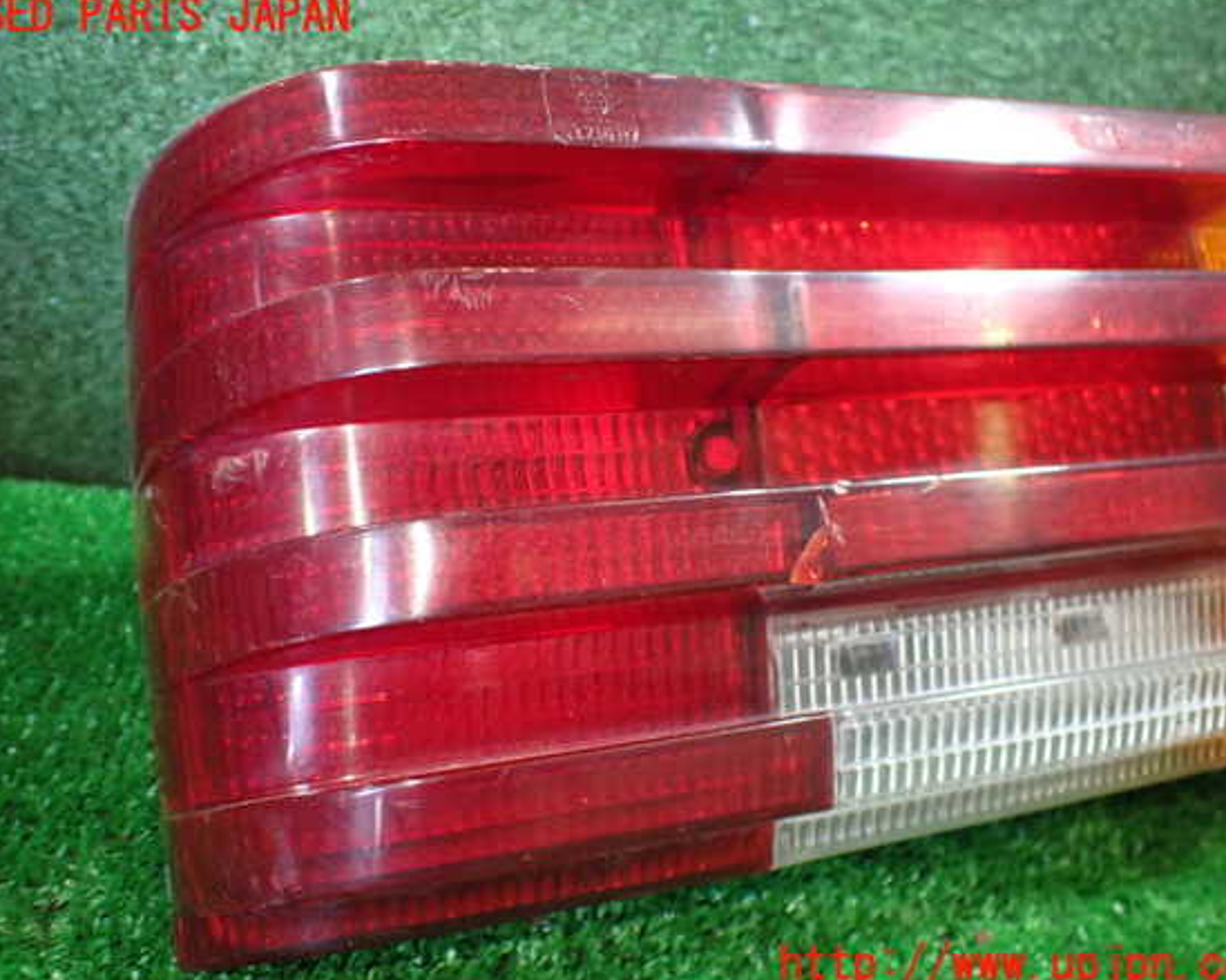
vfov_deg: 45.8
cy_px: 491
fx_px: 1161
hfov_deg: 55.7
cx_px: 614
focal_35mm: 32
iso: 800
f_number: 2.3
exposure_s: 1/80
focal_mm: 5.4
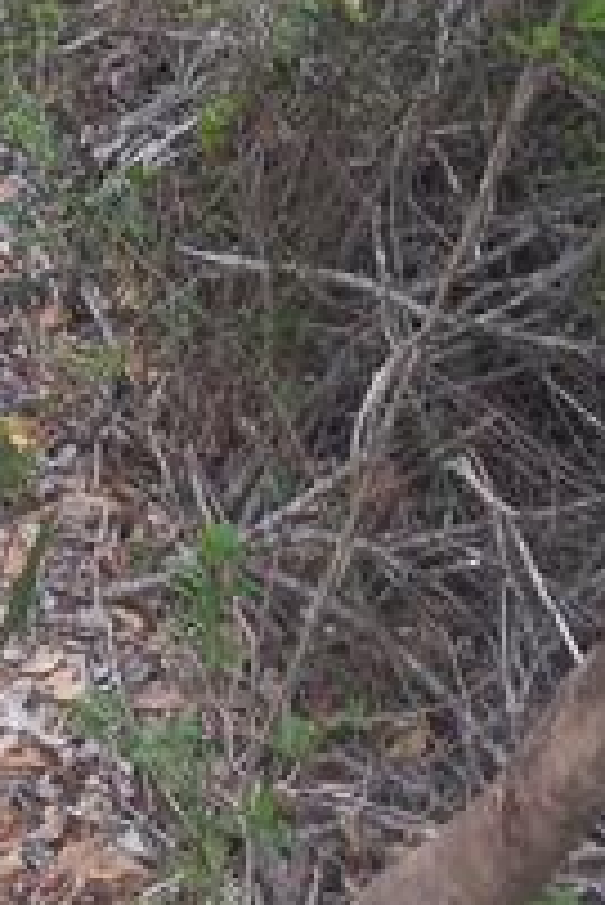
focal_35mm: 103
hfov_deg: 12.1
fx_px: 2592
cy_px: -623
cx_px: -533
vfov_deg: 17.0
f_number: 1.8
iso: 32
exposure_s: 1/50
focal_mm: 4.6
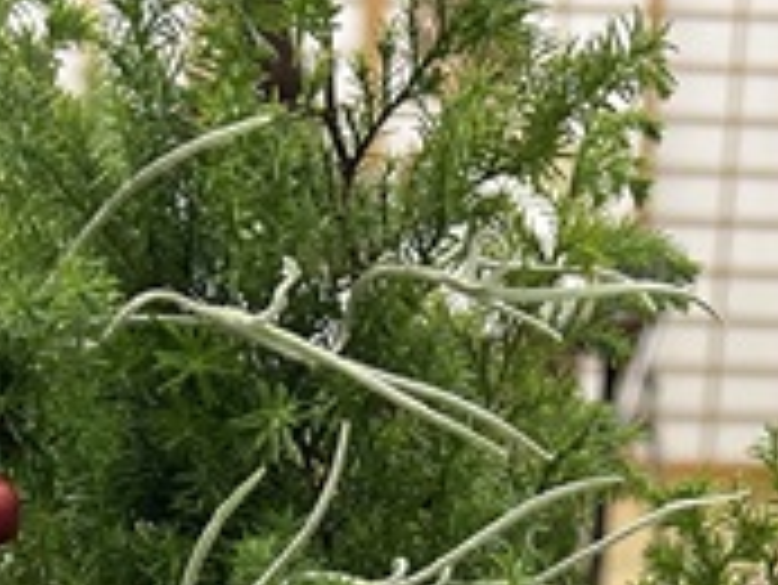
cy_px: 1066
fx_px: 2159
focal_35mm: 96
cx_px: 423
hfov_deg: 20.4
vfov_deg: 13.7
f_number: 1.5
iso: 100
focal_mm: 5.7
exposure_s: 1/120
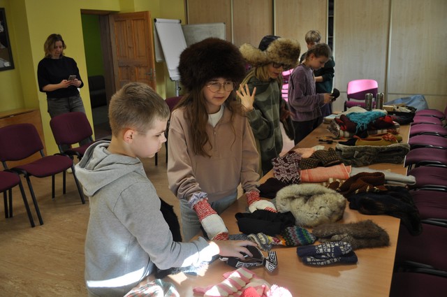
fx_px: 409
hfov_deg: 57.3
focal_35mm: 33
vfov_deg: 39.9
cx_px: 224
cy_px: 148
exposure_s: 1/125
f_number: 5.6
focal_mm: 22
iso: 400
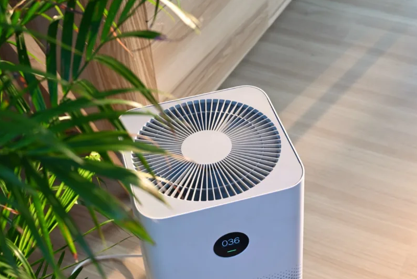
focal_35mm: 59
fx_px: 684
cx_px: 264
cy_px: 136
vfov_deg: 23.0
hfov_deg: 33.7
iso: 400
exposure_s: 1/20
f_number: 5.6
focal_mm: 46
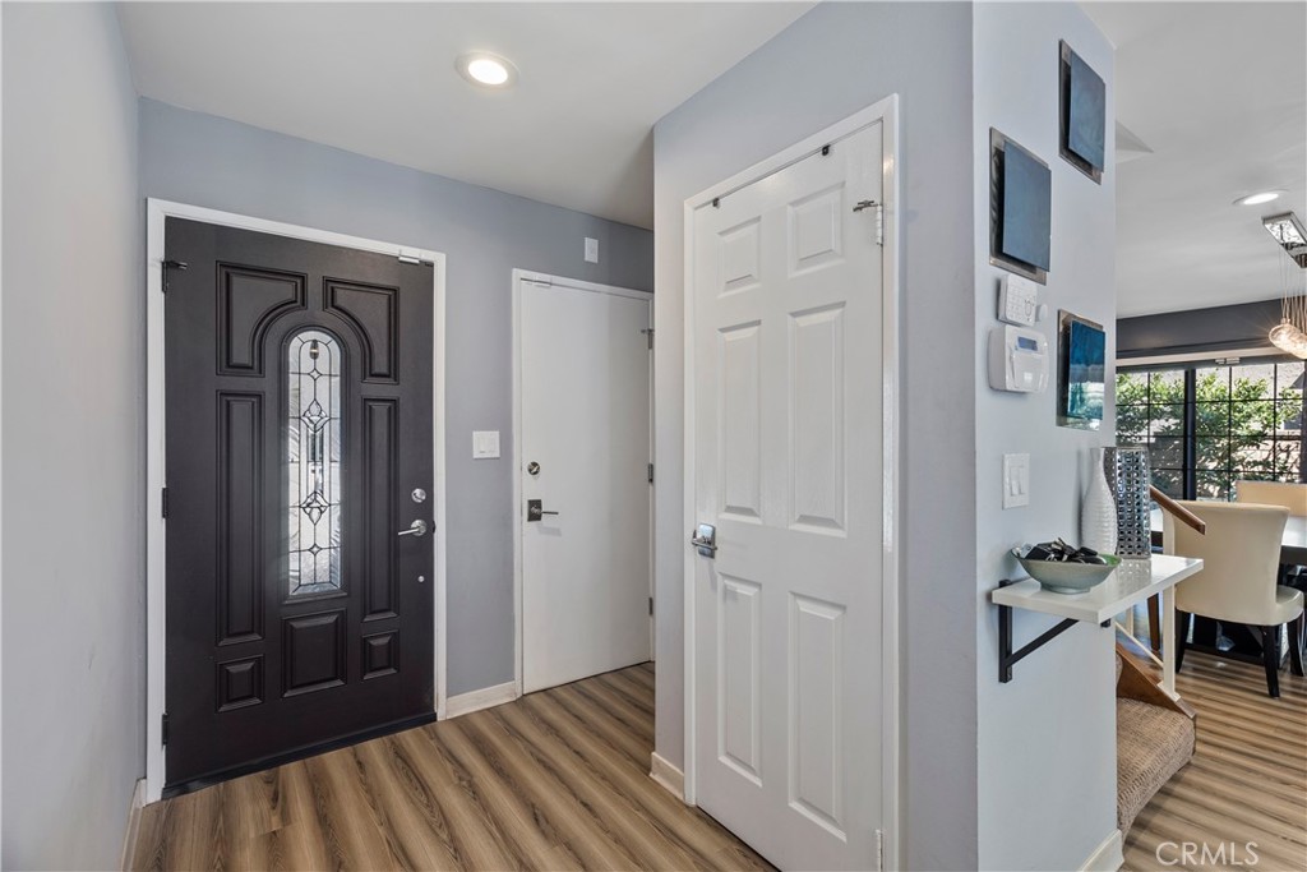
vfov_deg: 73.8
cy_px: 436
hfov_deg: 96.7
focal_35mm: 16
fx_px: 581
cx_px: 654
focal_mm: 16
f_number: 6.3
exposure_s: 1/2.5
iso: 250
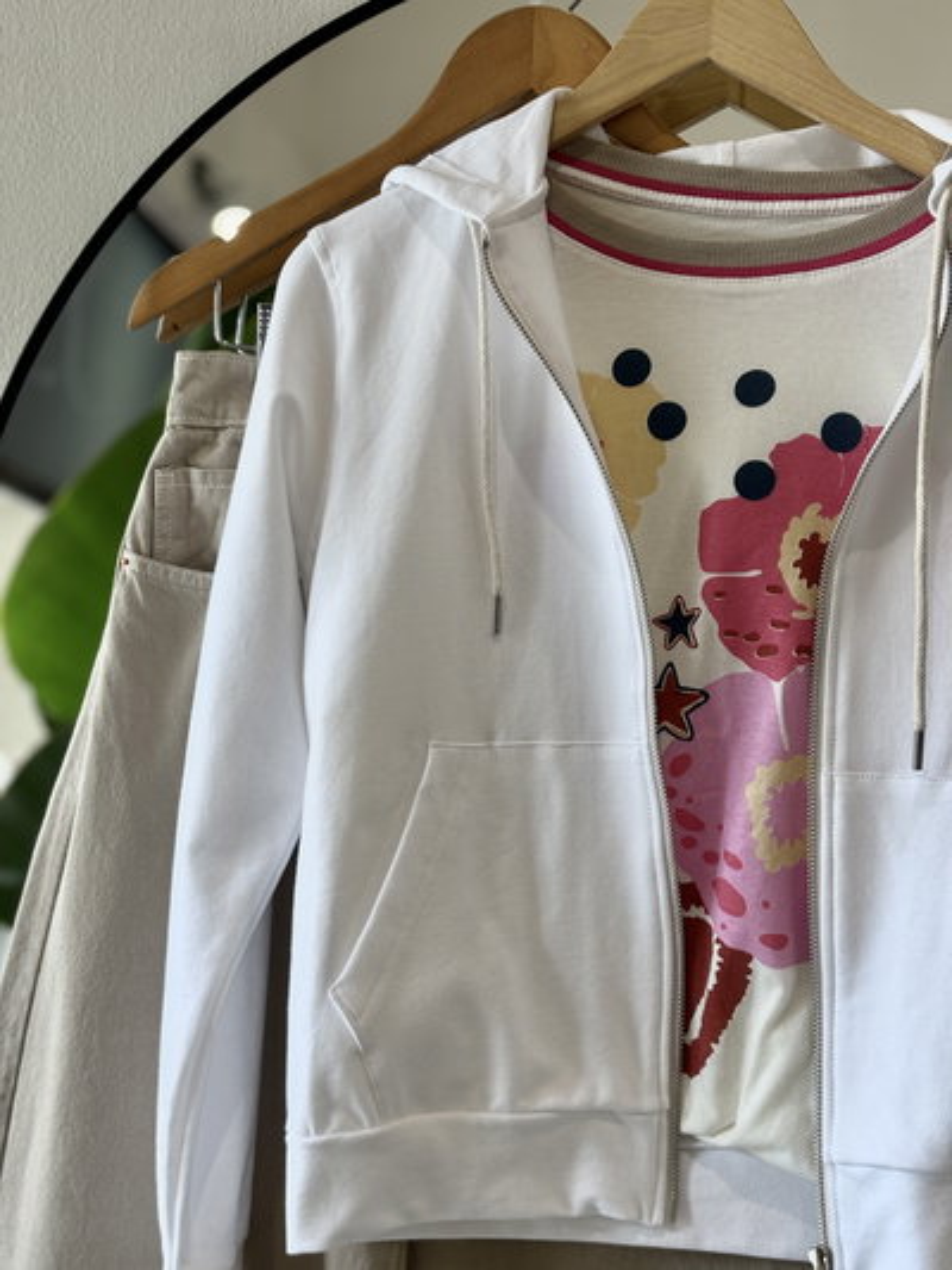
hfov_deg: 28.0
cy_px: 635
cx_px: 476
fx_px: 1906
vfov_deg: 36.8
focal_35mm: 52
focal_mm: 5.96
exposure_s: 1/100
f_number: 1.6
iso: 32
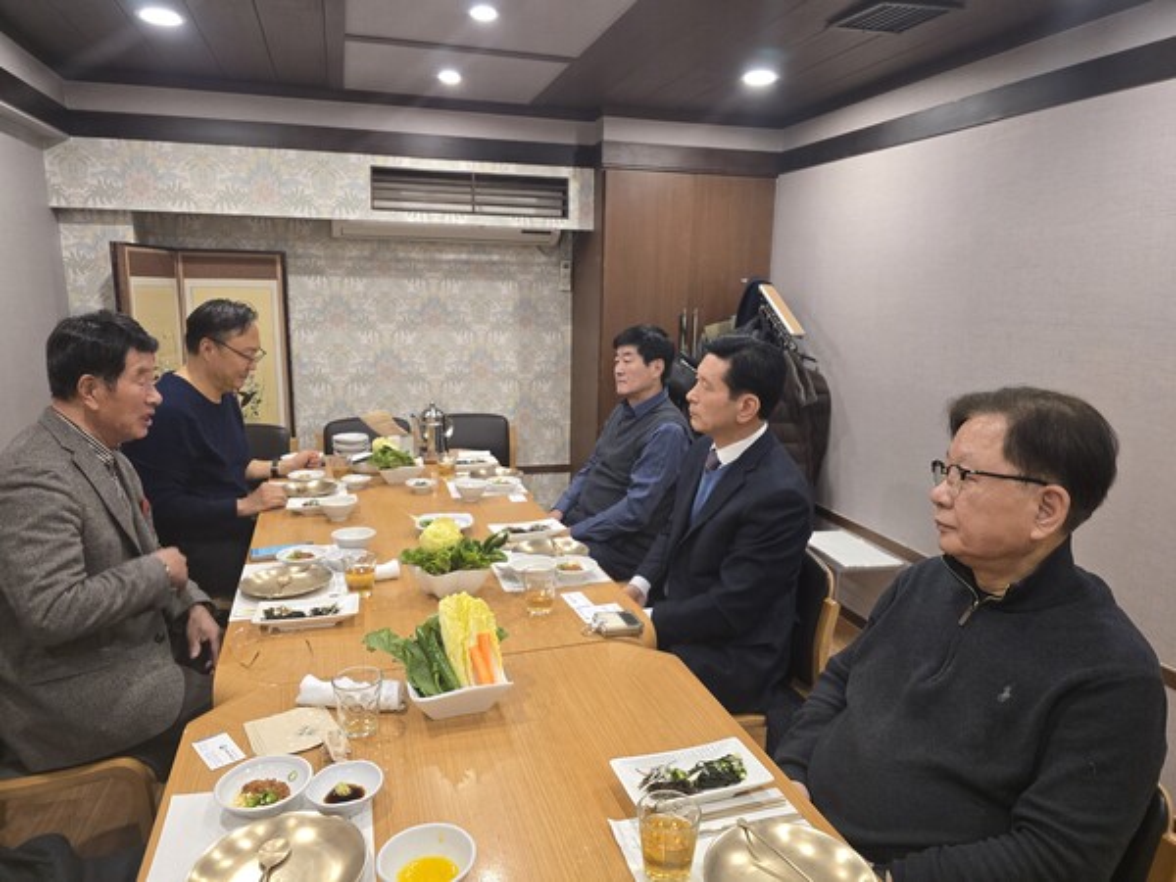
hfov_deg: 73.9
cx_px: 588
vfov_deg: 58.9
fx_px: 781
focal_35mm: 23
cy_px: 441
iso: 640
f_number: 1.7
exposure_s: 1/120
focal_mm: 6.3
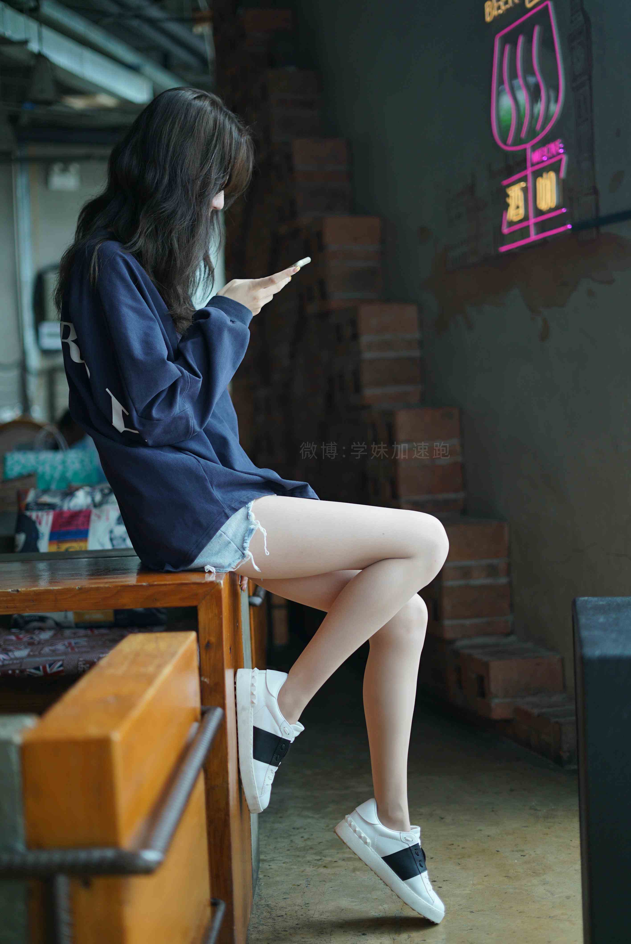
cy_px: 472
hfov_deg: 27.0
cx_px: 316
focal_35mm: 50
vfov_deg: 39.6
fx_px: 1313
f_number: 1.8
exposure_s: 1/320
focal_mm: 50
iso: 200
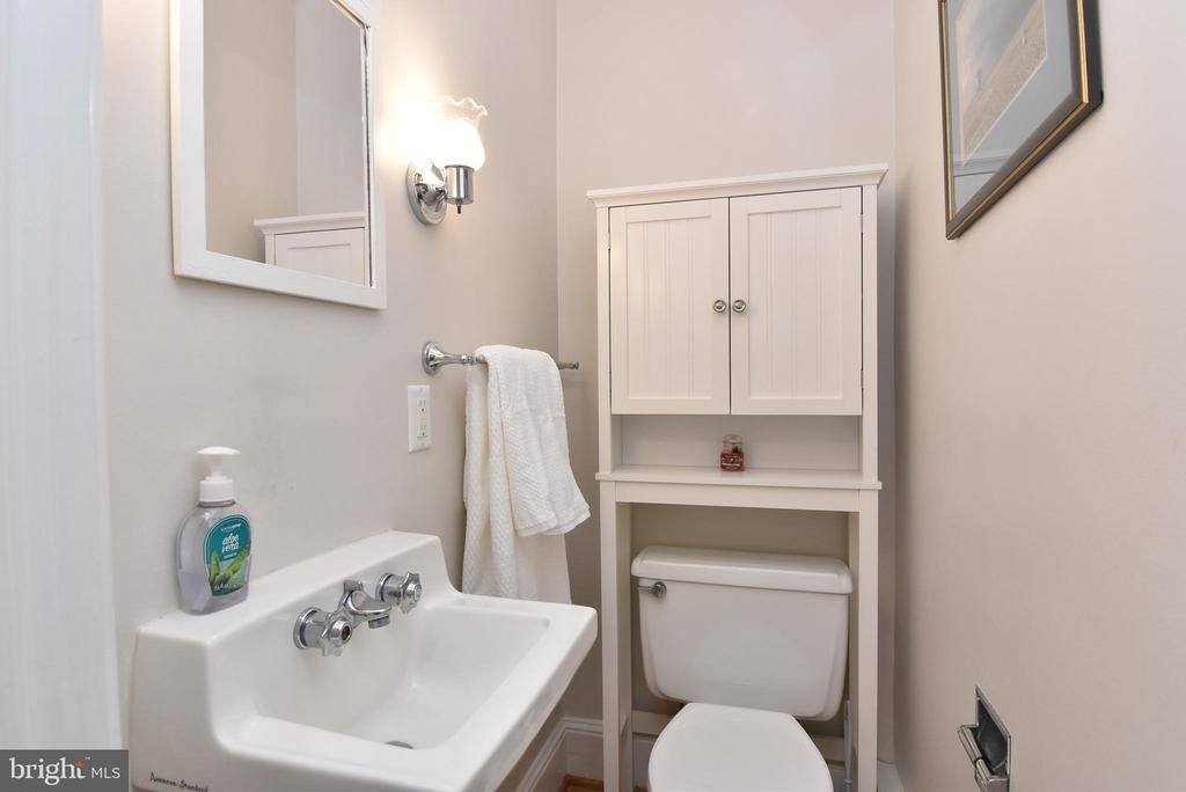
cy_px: 396
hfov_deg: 90.0
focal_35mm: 18
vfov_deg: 67.5
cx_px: 593
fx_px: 593
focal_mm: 12
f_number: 9
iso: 800
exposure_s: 1/60
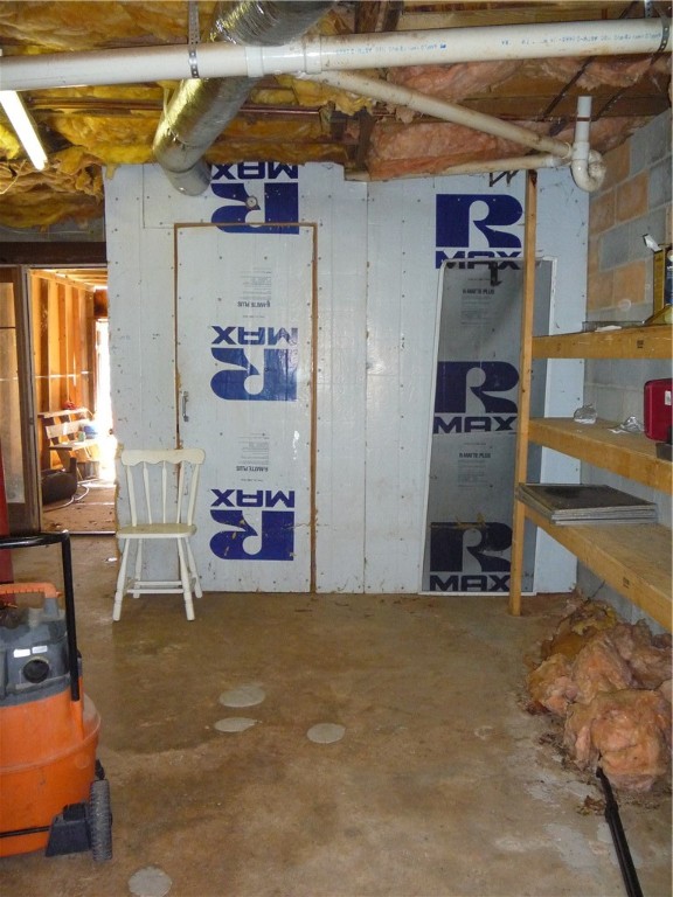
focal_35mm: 30
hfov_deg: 46.8
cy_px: 448
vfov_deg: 60.0
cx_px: 336
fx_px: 778
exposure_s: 1/30
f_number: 3.3
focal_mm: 5.2
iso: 400
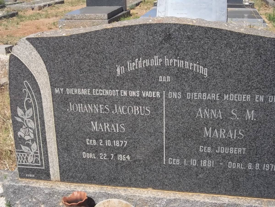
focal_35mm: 50
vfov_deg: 29.1
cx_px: 138
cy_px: 104
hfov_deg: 38.2
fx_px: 397
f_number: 7
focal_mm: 8.8
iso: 80
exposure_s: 1/250
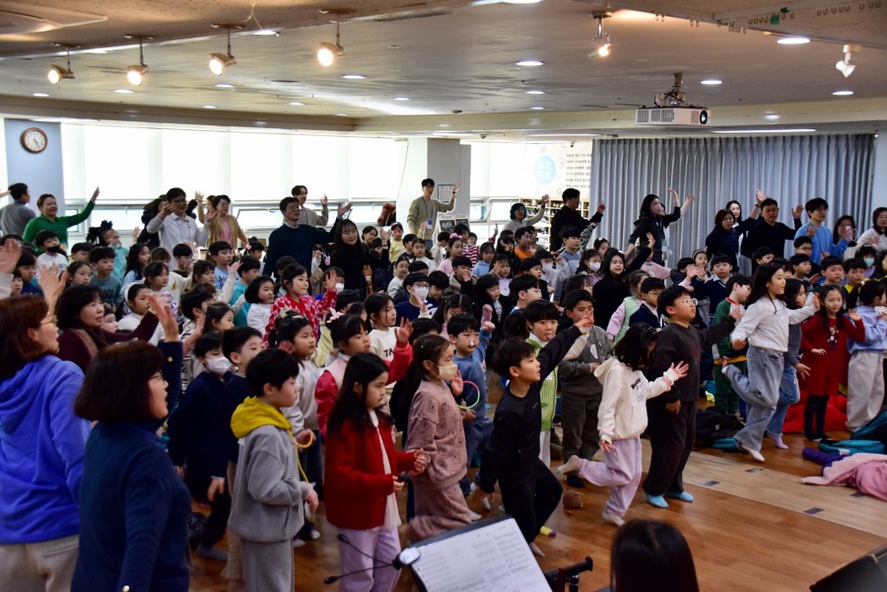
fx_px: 1072
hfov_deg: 45.0
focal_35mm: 44
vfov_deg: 30.8
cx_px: 444
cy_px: 296
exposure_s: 1/100
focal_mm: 29
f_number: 5
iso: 800
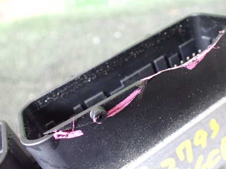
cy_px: 79
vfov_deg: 37.7
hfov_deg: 48.5
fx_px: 248
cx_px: 142
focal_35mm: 38
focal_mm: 5.4
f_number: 2.3
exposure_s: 1/60
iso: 800
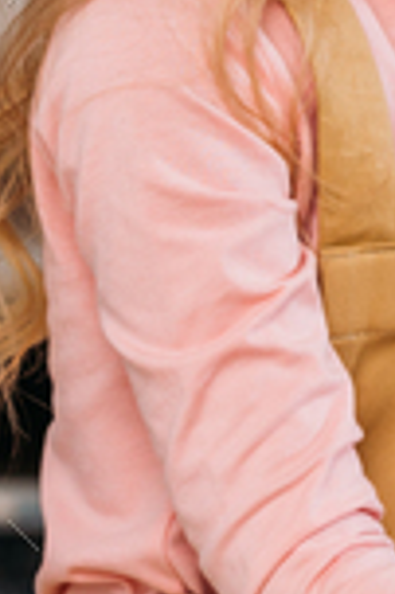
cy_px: -356
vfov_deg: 3.8
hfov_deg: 2.5
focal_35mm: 535
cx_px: 903
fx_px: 8825
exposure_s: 1/160
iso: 125
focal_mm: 92
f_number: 4.5
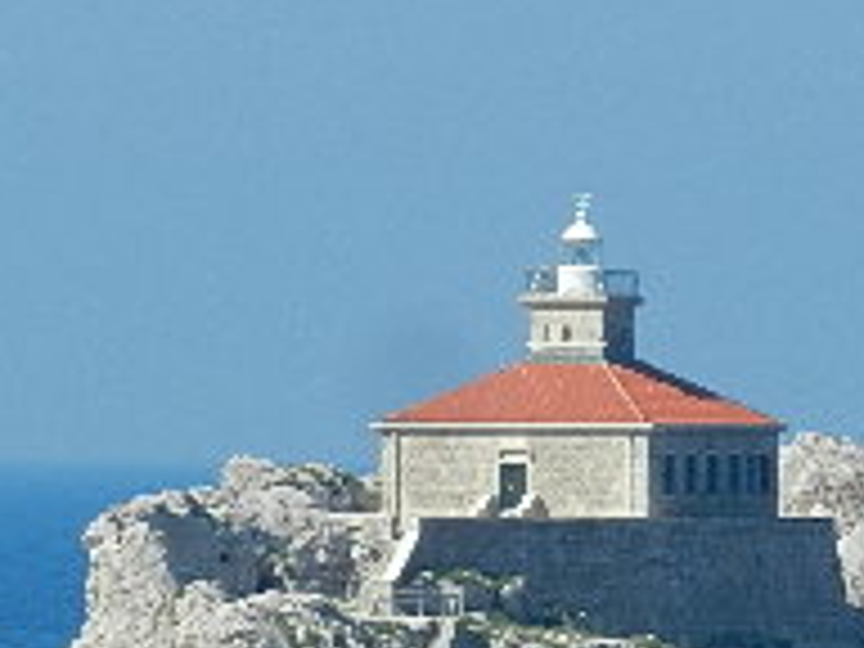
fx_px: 28179
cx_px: 603
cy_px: 338
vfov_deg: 1.3
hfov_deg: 1.8
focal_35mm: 1129
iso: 160
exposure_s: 1/800
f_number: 5.3
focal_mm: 60.8
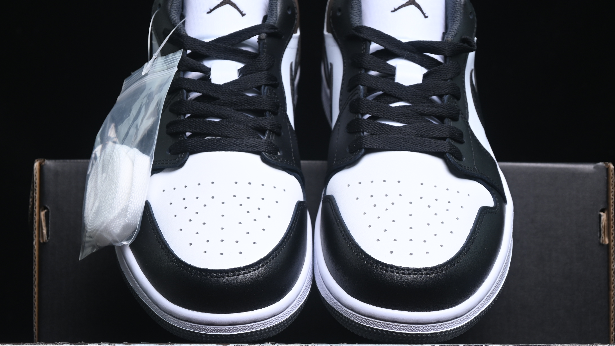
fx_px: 1631
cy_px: 181
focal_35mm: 100
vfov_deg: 12.1
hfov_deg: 21.4
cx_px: 320
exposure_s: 1/60
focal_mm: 50
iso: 160
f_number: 6.3
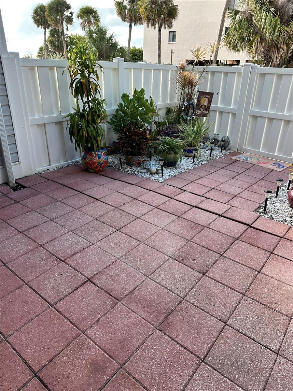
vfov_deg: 71.6
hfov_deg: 56.8
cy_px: 196
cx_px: 146
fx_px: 271
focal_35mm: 24
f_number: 1.78
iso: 80
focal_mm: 6.86
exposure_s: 1/580
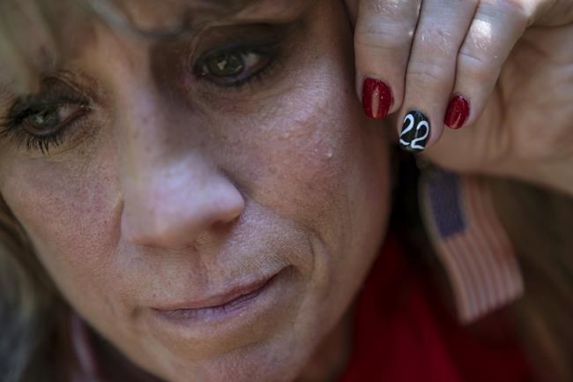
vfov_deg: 19.4
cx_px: 286
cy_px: 191
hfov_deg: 28.9
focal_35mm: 70
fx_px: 1114
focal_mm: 70
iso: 100
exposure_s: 1/200
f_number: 2.8
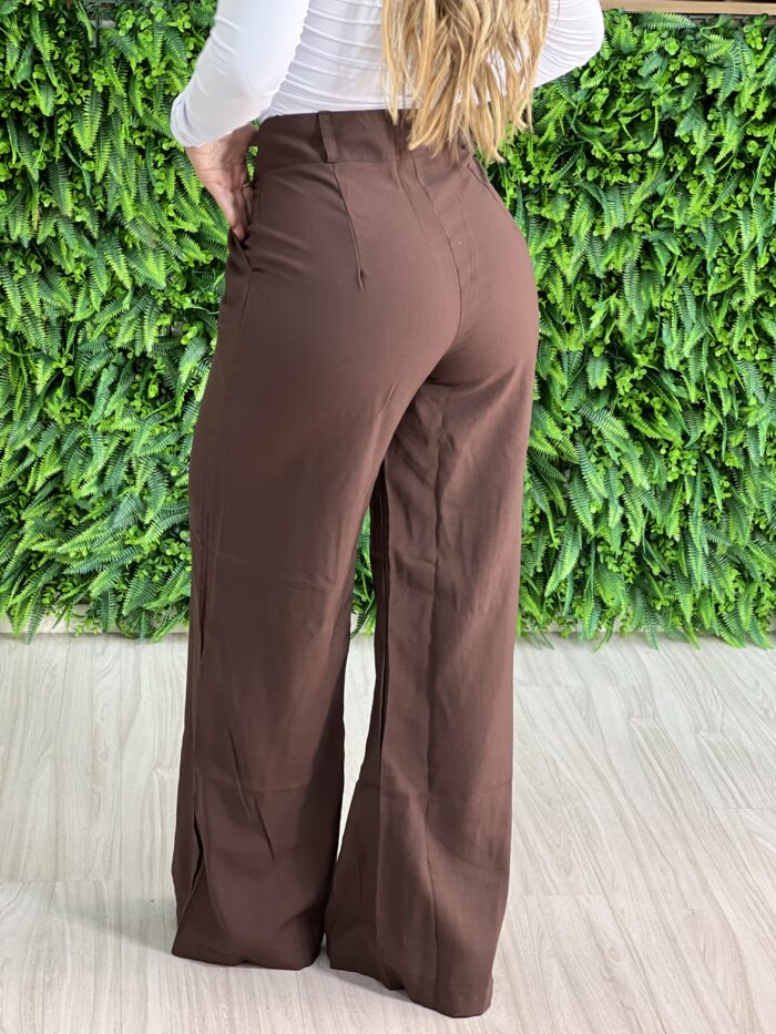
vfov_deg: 25.3
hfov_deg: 19.1
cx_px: 388
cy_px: 517
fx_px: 2301
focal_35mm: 77
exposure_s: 1/40
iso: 125
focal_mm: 9
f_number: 2.8
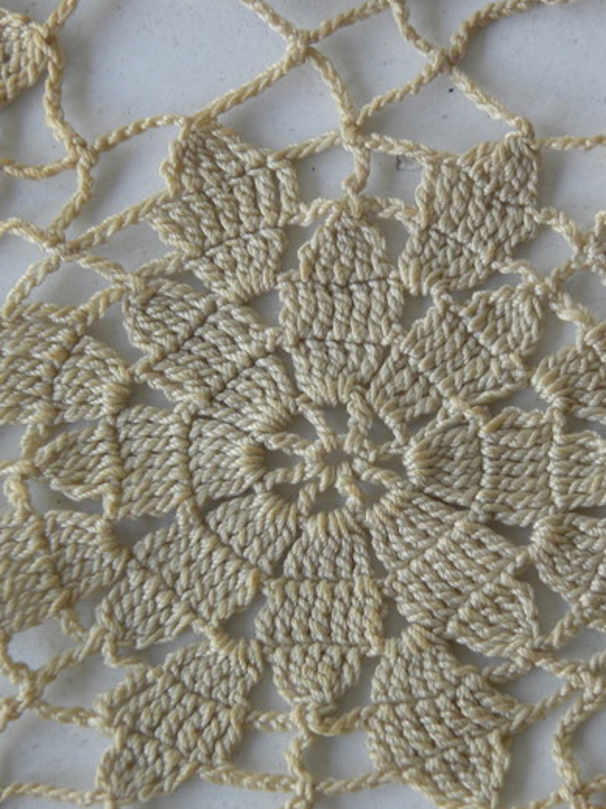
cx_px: 358
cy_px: 403
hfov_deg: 16.6
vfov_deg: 22.0
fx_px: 2078
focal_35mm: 89
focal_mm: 11.8
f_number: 3.5
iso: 142
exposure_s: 1/85
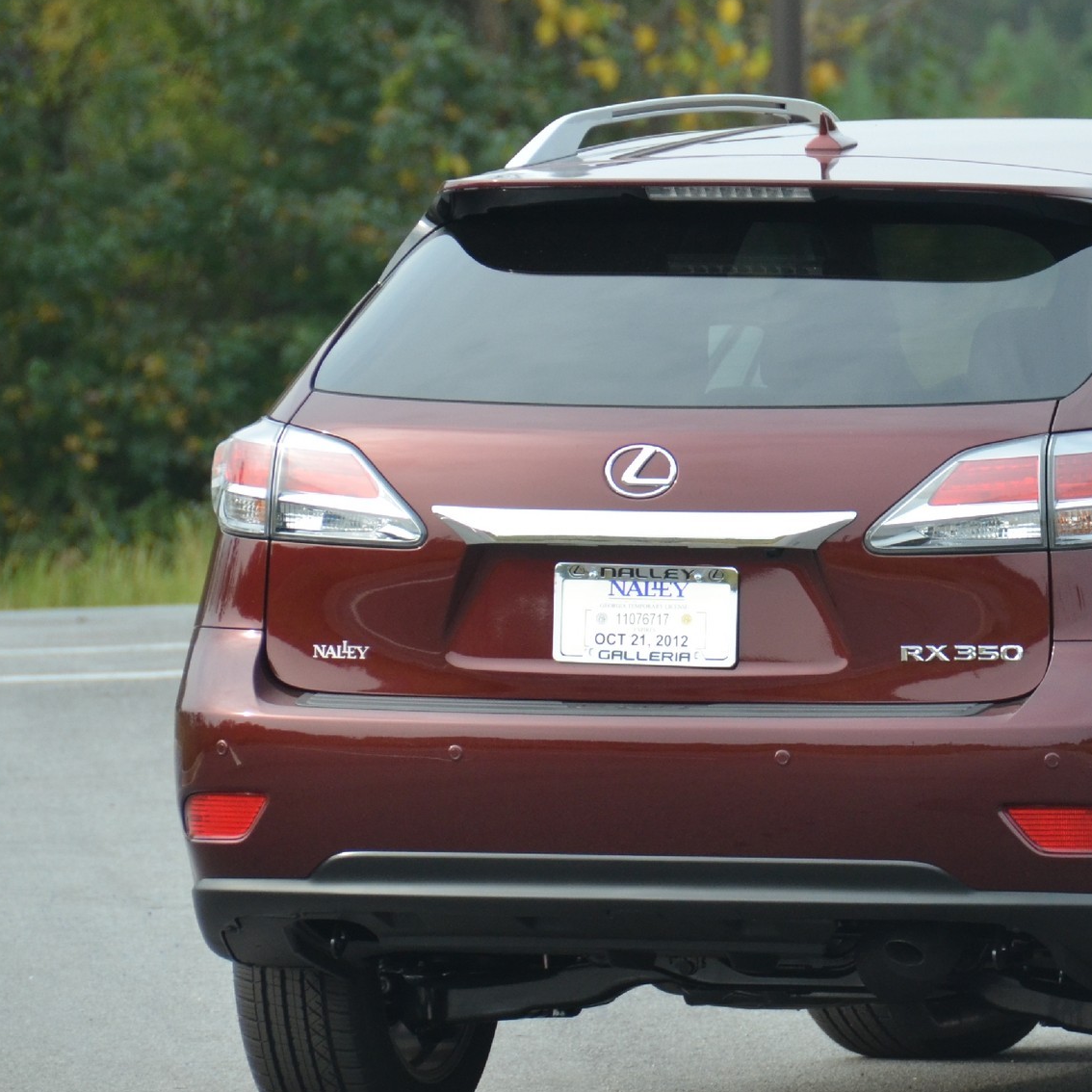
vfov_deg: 3.7
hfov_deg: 3.7
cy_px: 570
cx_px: 1093
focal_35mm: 477
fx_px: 17024
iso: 800
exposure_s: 1/800
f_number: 5.6
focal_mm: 170
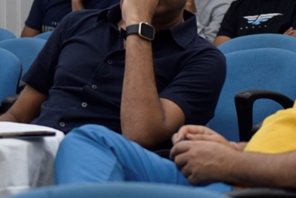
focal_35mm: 335
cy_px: 25
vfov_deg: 4.1
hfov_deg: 6.1
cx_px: 94
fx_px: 2757
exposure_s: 1/60
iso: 400
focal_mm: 68
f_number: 4.2
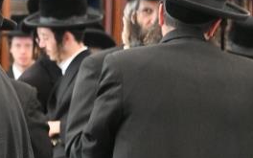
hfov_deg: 10.3
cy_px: 144
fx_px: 1310
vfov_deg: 6.9
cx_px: -236
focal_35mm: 190
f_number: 4
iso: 1000
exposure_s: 1/400
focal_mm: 48
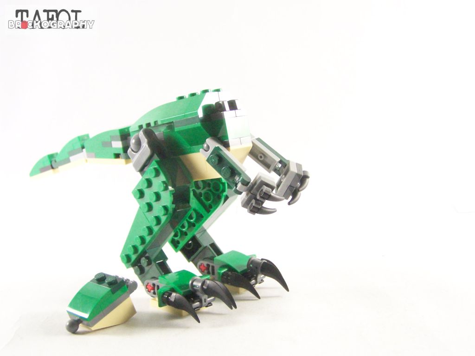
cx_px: 238
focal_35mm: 43
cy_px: 178
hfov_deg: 43.9
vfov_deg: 33.6
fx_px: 590
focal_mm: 7.1
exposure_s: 1/60
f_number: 3.2
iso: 400
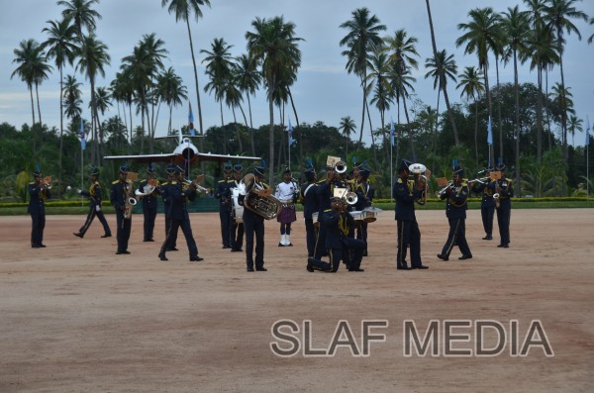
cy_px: 196
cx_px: 297
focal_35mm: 78
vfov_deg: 17.4
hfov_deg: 26.0
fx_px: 1284
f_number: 5.6
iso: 250
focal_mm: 52
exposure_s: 1/100
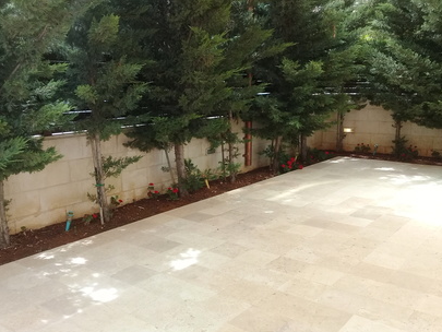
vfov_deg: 40.7
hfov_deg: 52.6
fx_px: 447
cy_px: 169
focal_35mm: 35
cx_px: 213
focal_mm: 3.3
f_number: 2.2
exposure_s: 1/212
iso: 50
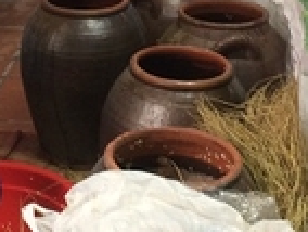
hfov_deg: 19.9
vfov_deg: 14.9
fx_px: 873
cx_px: 89
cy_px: 0
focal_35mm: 98
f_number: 2.2
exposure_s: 1/33
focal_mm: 4.15
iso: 100
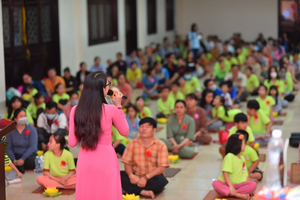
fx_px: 708
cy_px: 100
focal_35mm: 85
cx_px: 150
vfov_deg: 16.1
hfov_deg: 23.9
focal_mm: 85
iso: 500
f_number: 2.2
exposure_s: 1/160
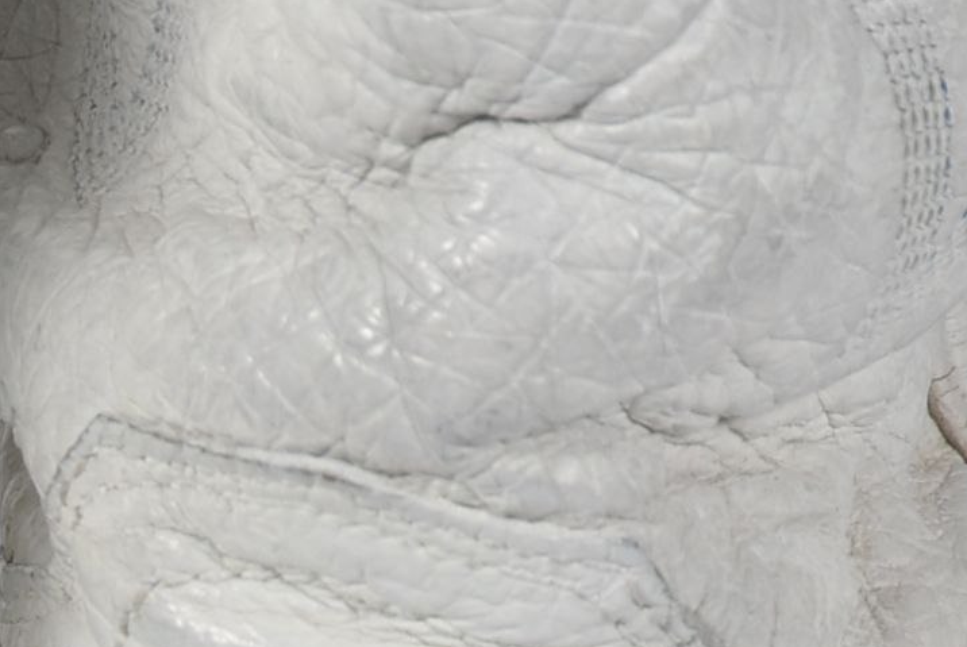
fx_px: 23581
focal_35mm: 877
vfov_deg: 1.6
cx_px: -424
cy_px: 1066
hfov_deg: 2.3
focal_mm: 140
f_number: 13
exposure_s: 1/125
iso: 200
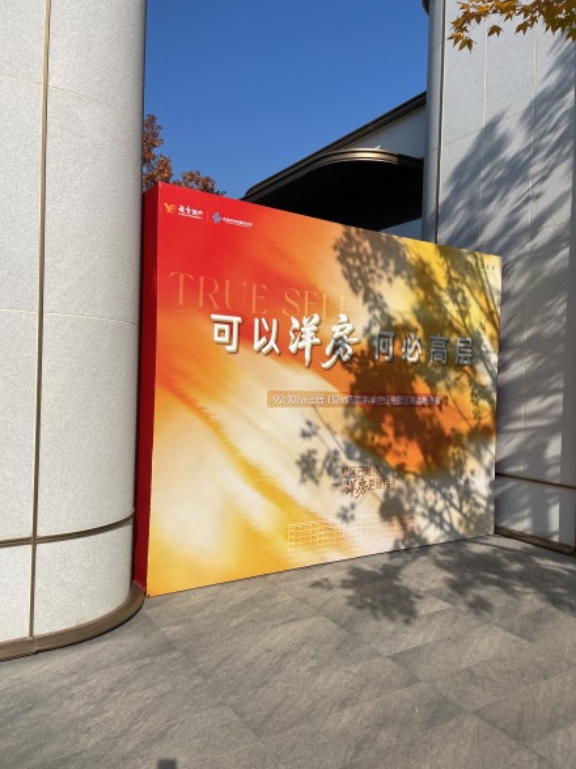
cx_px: 288
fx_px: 577
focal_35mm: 26
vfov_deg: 67.3
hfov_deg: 53.0
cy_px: 384
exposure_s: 1/9091
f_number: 1.6
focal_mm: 4.2
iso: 50
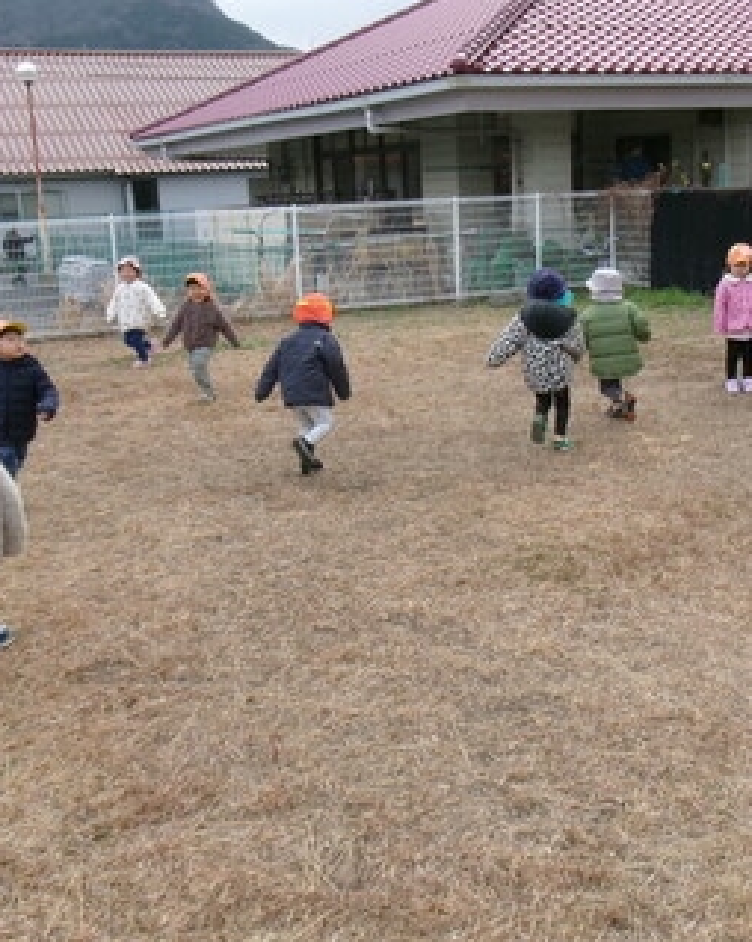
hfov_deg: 34.8
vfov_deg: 42.9
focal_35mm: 43
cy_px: 458
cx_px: 414
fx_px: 1197
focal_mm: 5.1
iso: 100
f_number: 3.9
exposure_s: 1/200
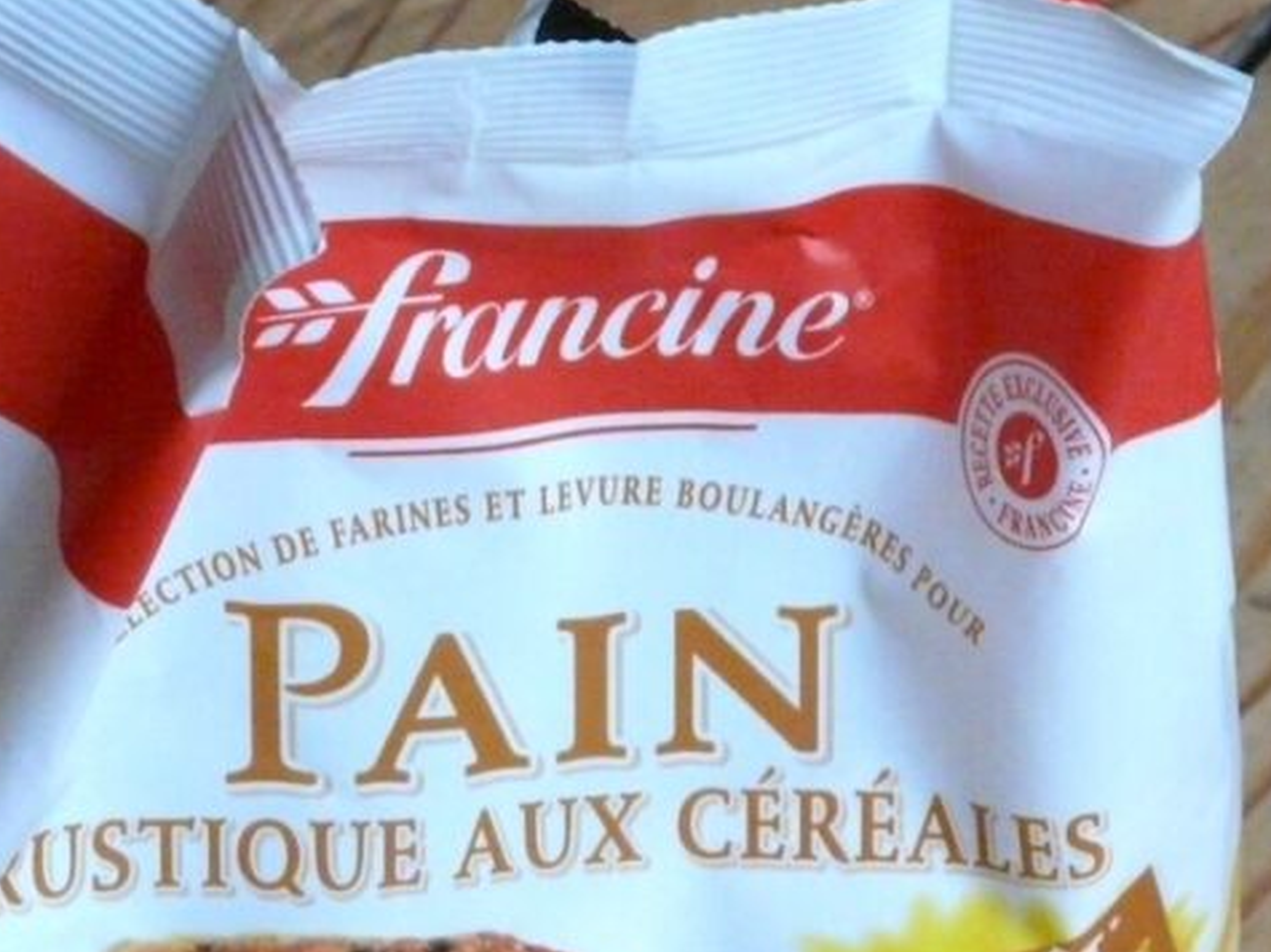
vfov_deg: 3.7
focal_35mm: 401
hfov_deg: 4.9
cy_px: 719
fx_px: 14720
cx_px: 428
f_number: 3.6
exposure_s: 1/100
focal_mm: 30.6
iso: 800
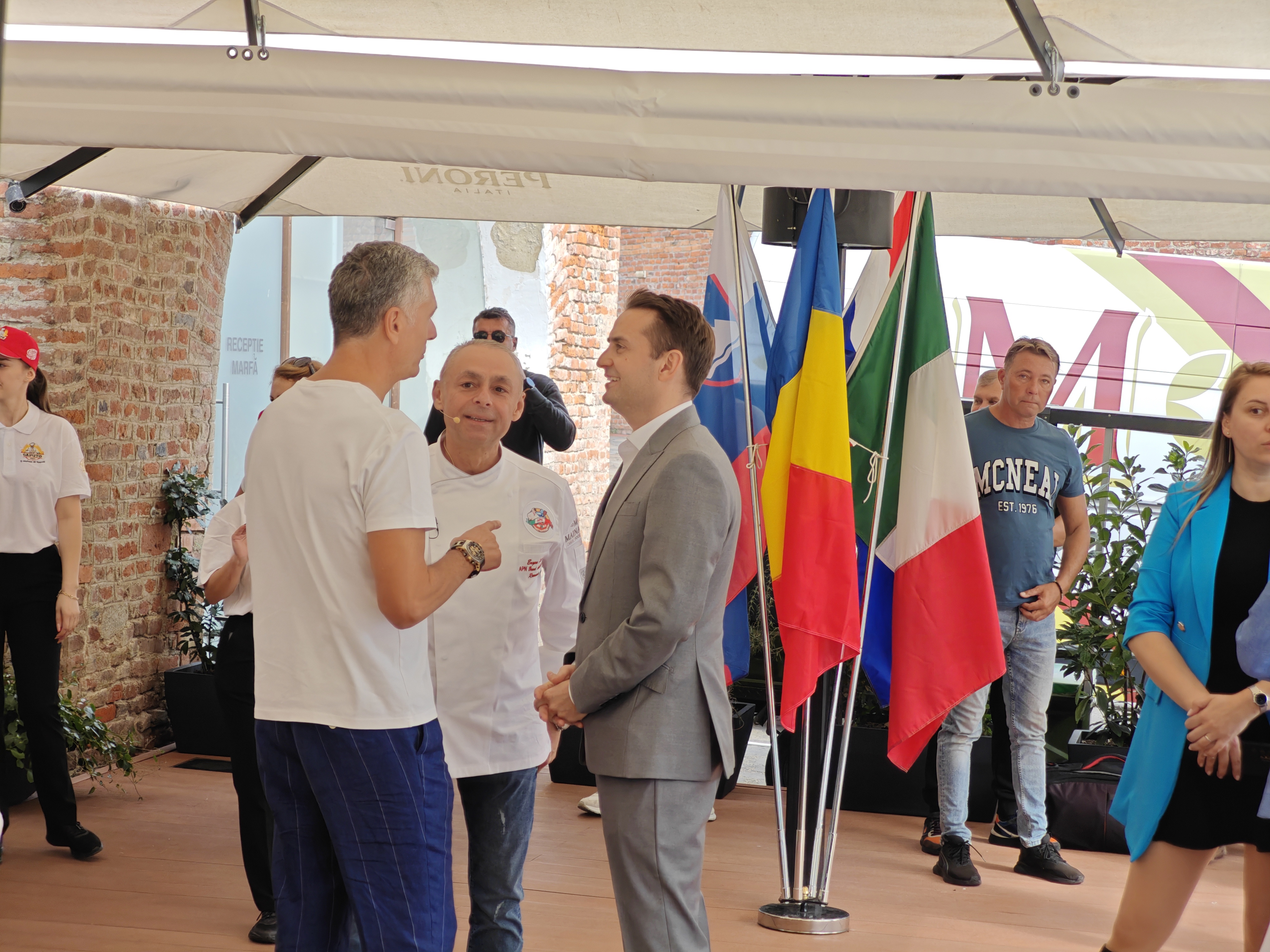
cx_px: 635
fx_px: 2752
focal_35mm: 75
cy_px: 476
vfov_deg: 19.6
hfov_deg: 26.0
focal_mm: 12.28
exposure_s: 1/621
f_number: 1.8
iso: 50
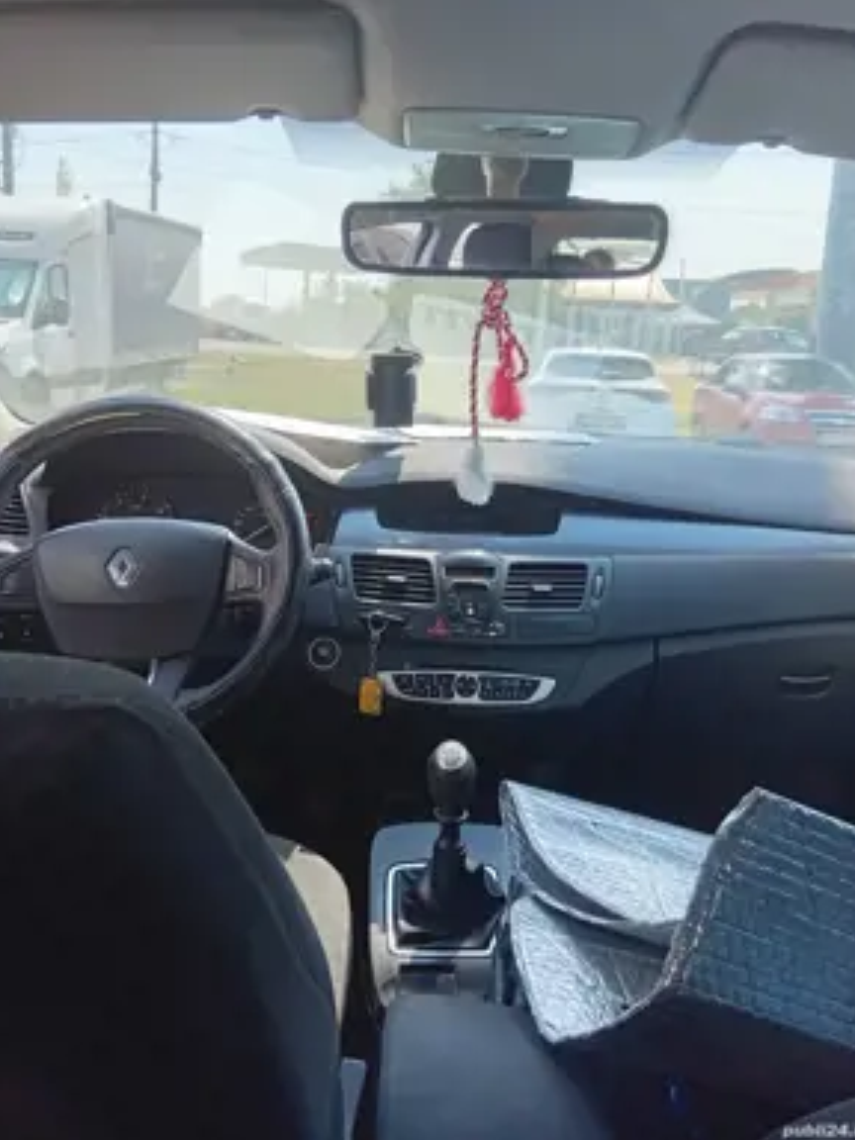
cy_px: 552
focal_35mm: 28
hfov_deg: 49.7
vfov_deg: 63.4
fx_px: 922
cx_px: 430
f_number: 1.8
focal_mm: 3.84
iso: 50
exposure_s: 1/152
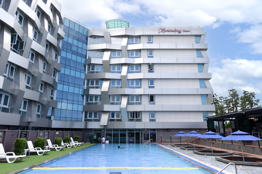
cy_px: 87
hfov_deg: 73.8
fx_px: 175
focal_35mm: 24
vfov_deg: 53.1
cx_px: 131
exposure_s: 1/400
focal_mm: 24
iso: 200
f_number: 10
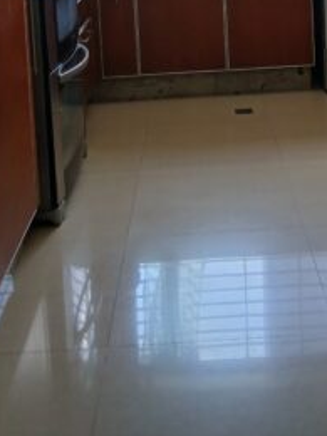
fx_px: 756
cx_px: 225
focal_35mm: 60
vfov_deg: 28.9
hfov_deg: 24.3
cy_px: -52
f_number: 1.8
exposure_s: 1/50
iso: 40
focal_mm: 3.98
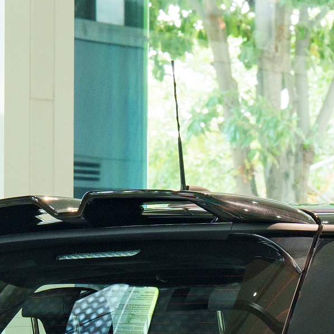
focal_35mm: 298
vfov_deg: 5.8
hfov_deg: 5.8
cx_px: 464
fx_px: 3253
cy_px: 465
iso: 800
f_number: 8
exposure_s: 1/30
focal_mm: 70
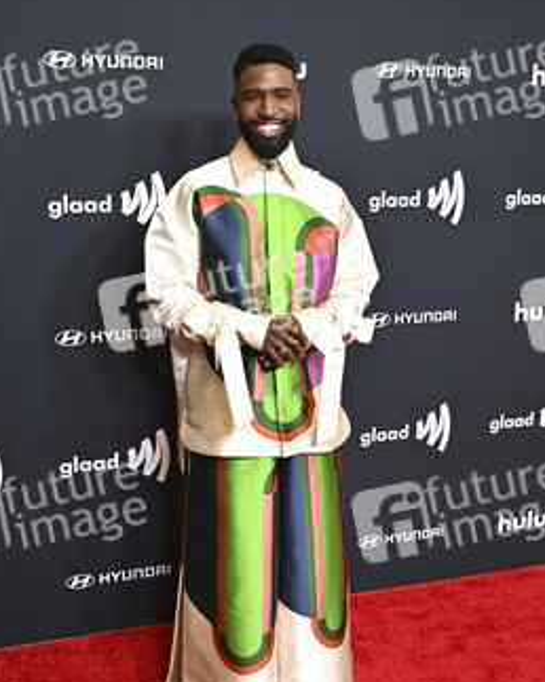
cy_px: 408
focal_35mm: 43
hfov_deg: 34.9
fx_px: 868
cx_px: 268
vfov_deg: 42.7
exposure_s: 1/250
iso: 4000
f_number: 5.6
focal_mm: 37
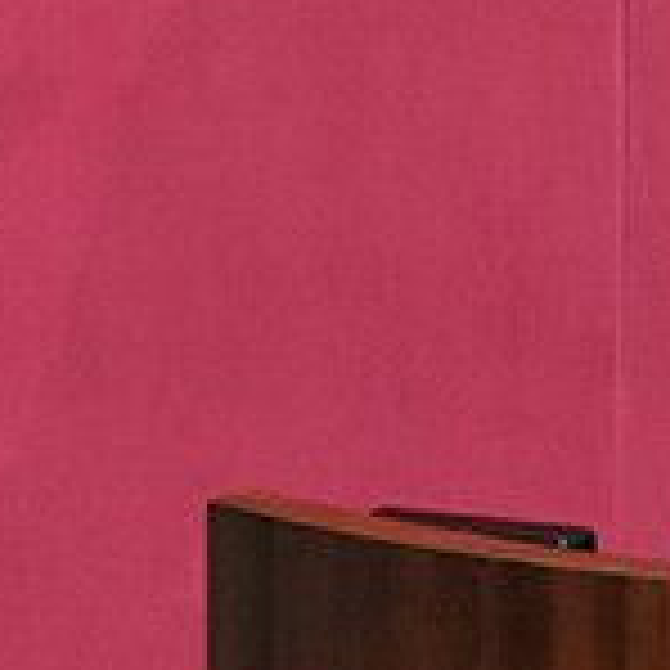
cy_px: -108
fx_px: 24964
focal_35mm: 1140
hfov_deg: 1.5
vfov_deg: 1.5
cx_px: 1252
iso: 2500
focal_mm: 200
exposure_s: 1/125
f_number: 4
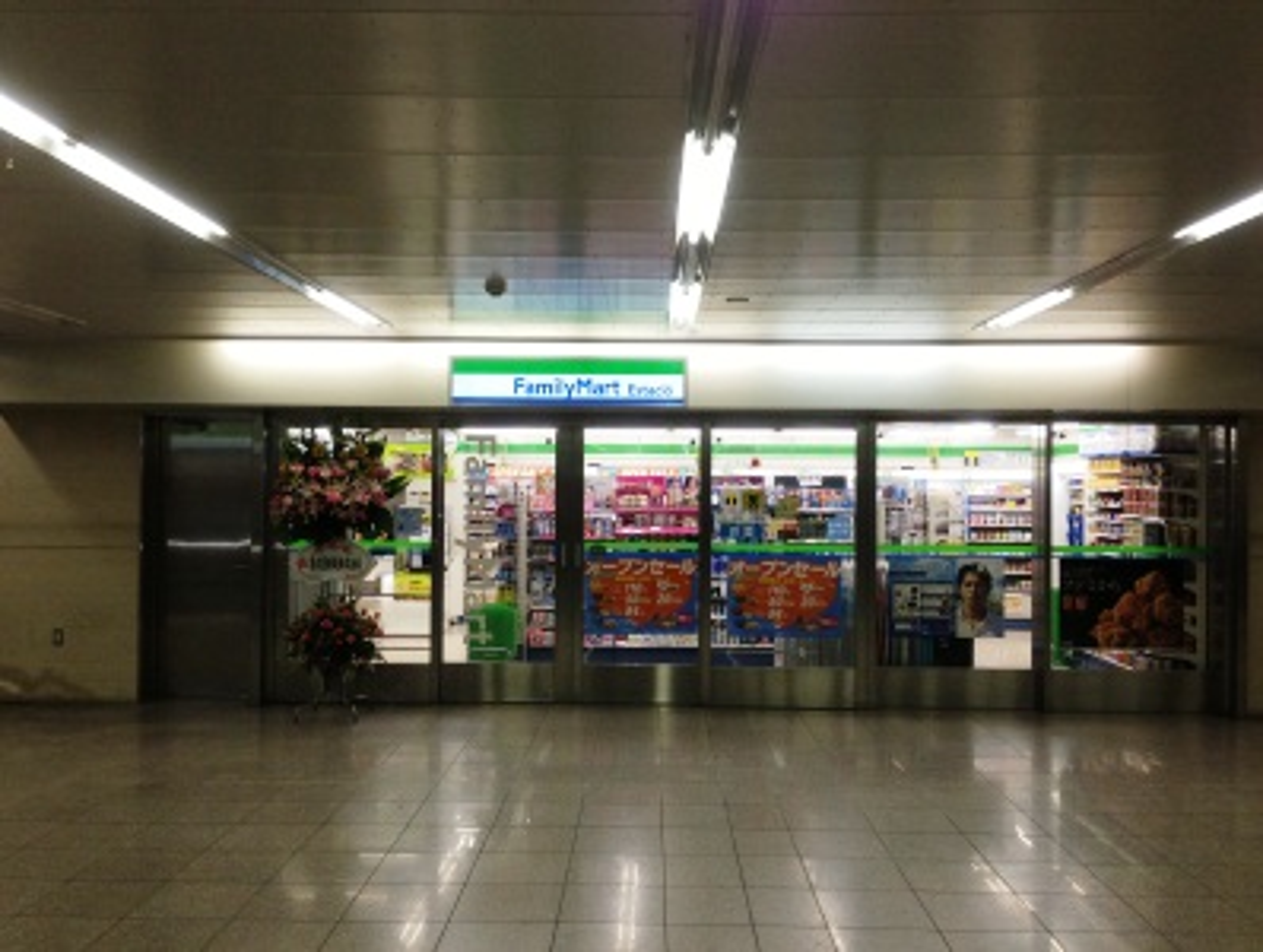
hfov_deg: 55.3
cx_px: 632
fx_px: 1206
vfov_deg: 43.1
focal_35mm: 33
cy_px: 476
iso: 100
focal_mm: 4.13
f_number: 2.4
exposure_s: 1/120
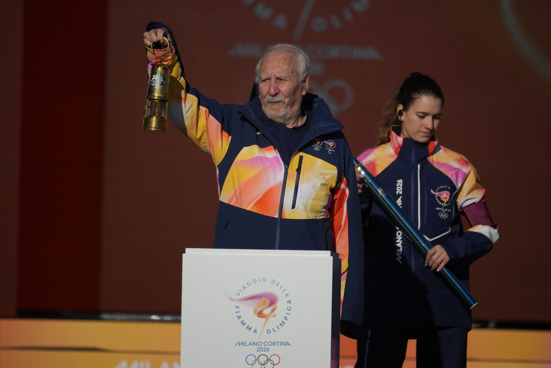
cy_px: 184
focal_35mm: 400
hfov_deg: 5.2
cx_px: 276
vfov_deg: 3.4
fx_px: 6123
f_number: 6.3
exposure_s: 1/5000
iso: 320
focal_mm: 400
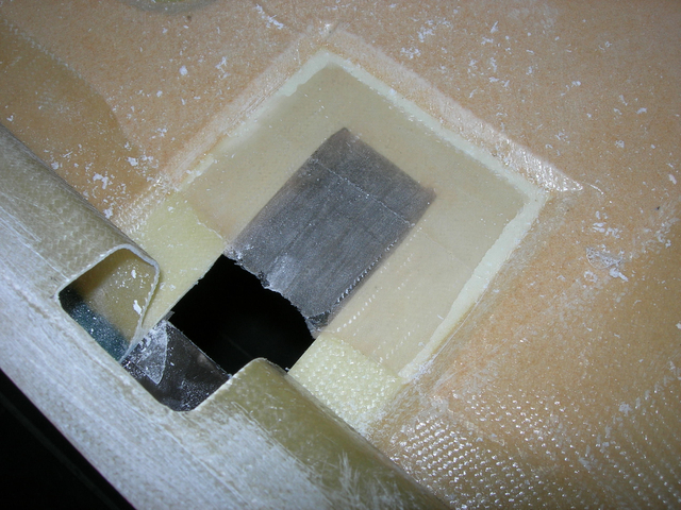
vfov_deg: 37.7
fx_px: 748
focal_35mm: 38
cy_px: 255
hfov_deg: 49.0
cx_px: 340
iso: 64
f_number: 4.8
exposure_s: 1/60.1
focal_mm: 7.8
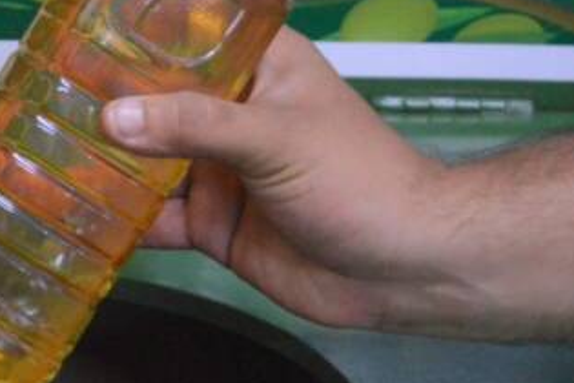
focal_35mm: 117
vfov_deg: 11.7
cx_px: -11
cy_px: 109
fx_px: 1865
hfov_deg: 17.1
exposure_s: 1/60
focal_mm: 24
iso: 3200
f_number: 4
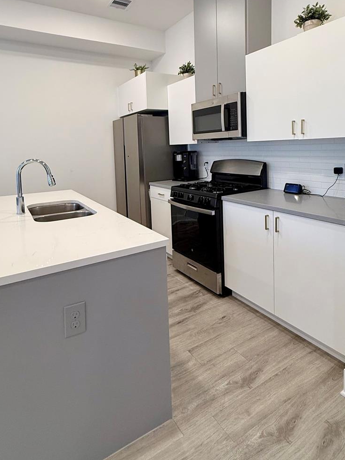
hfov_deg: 61.1
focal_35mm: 22
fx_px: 292
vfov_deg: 74.8
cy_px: 167
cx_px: 177
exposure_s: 1/120
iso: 250
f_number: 2.2
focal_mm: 2.22
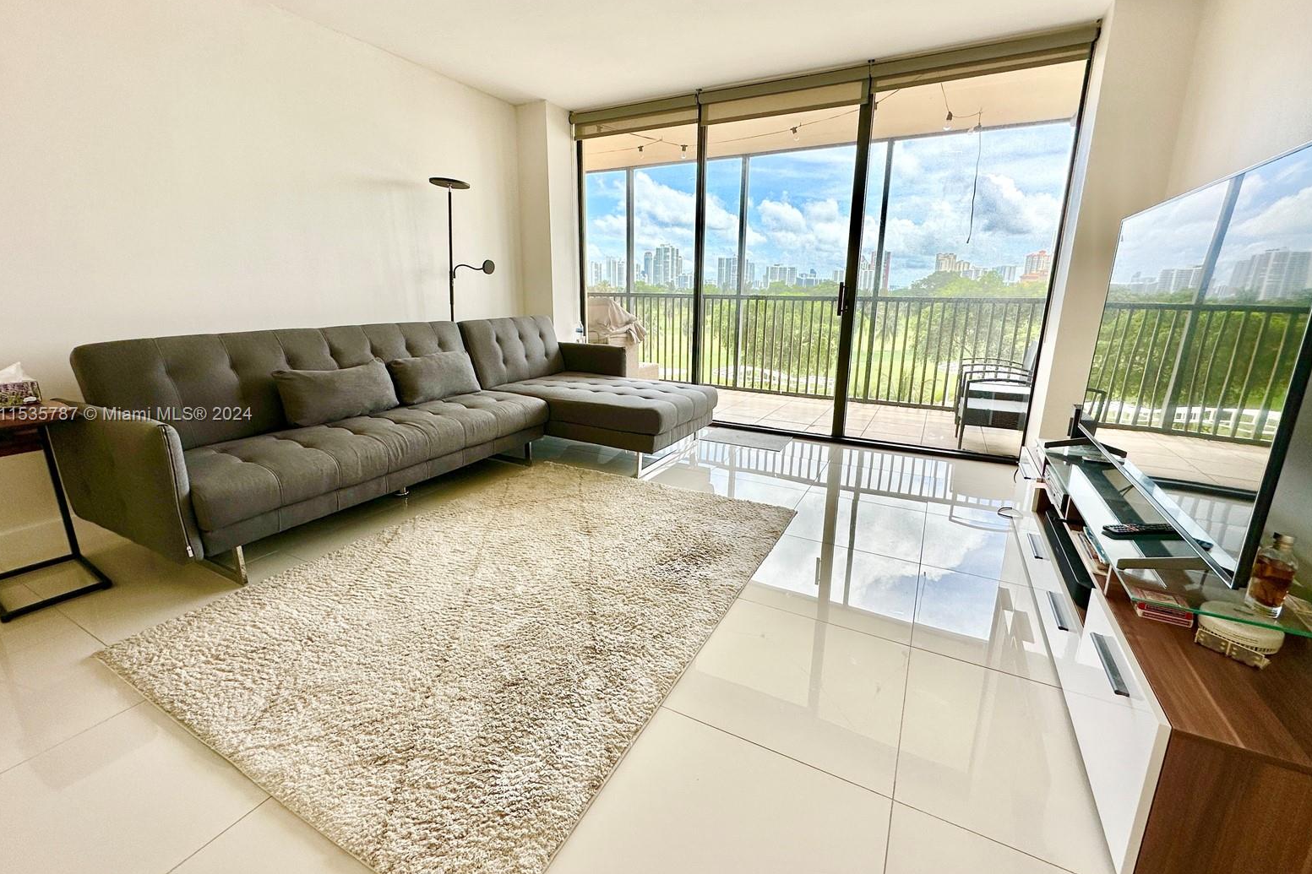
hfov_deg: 100.4
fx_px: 547
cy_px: 415
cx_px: 658
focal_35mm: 15
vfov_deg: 77.3
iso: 40
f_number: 2.2
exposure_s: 1/371
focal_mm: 2.22
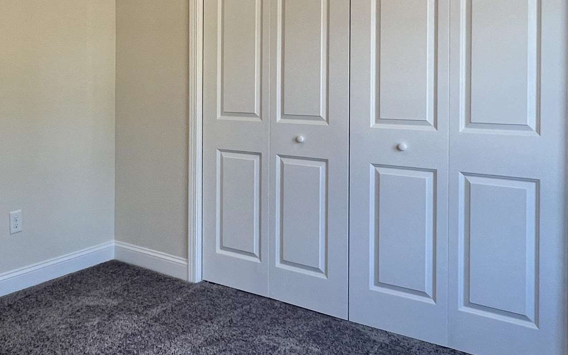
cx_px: 191
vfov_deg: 37.4
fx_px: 511
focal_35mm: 33
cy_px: 91
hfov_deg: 56.9
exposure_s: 1/120
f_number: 1.8
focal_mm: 1.57
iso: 80
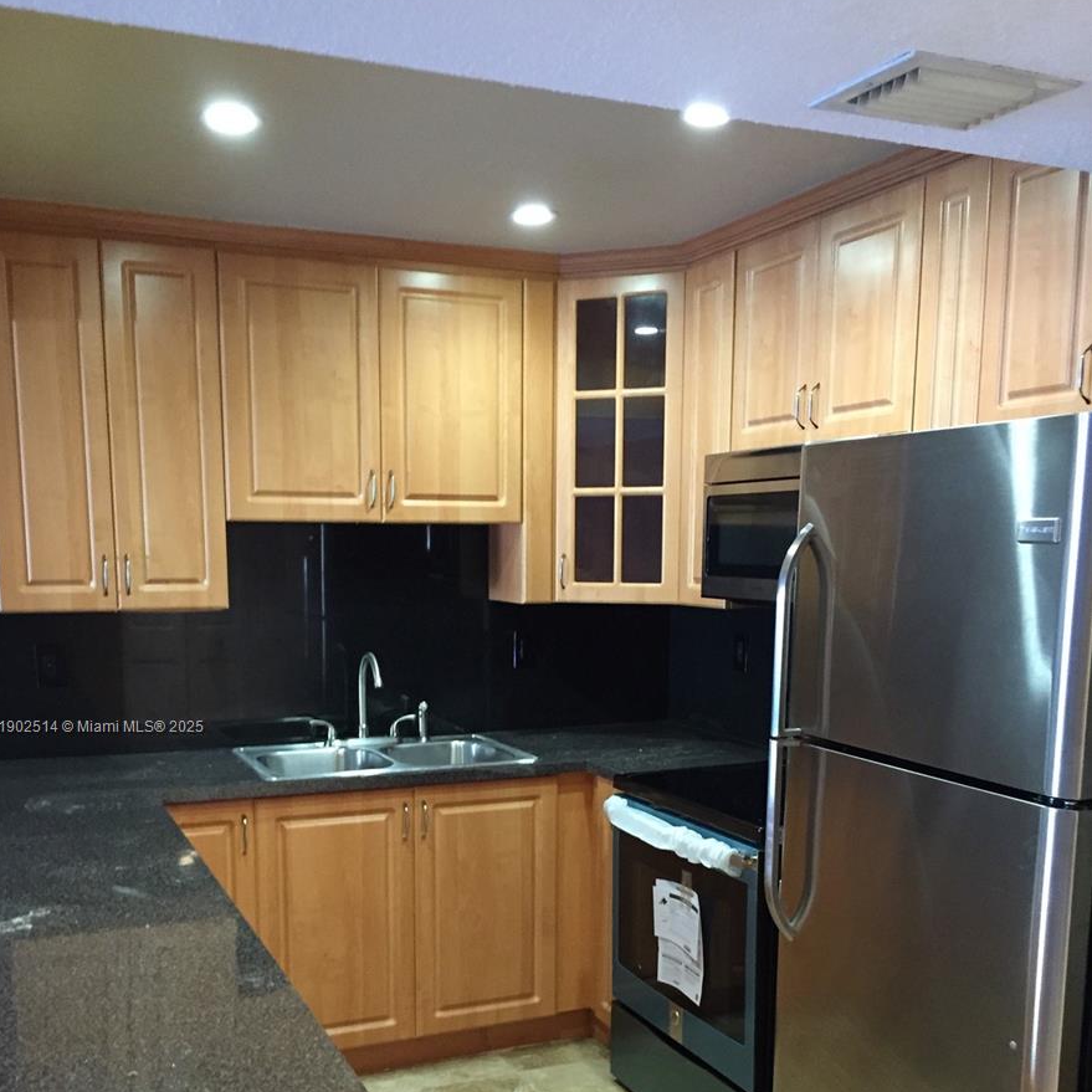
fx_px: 1249
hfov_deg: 47.2
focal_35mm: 35
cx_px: 535
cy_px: 728
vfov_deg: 46.5
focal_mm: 4.15
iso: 250
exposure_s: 1/17
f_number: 2.2
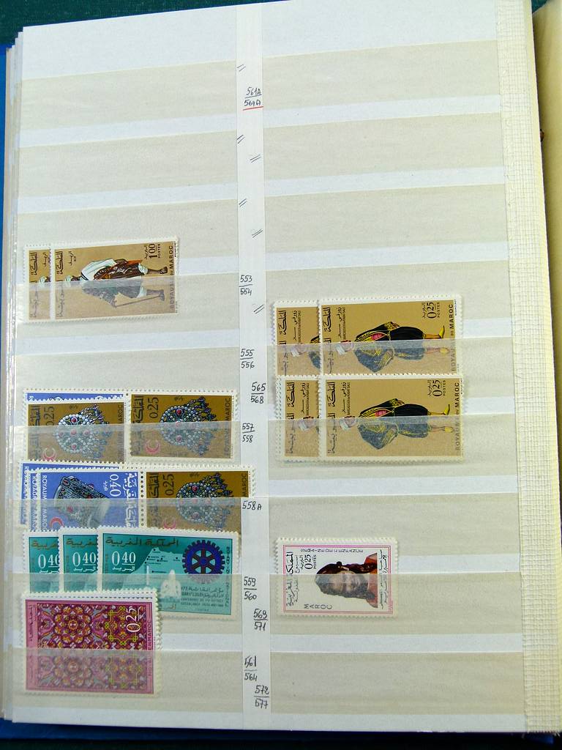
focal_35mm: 37
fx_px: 801
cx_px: 281
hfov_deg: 38.7
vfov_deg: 50.1
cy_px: 375
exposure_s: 1/125
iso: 100
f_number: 4
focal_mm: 6.7
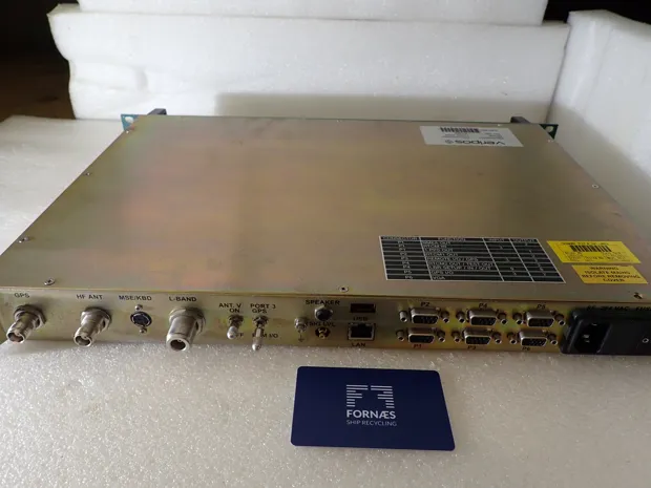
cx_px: 326
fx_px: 470
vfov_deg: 54.9
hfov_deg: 69.4
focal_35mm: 25
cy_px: 244
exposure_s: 1/100
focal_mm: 4.5
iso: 100
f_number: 2.8
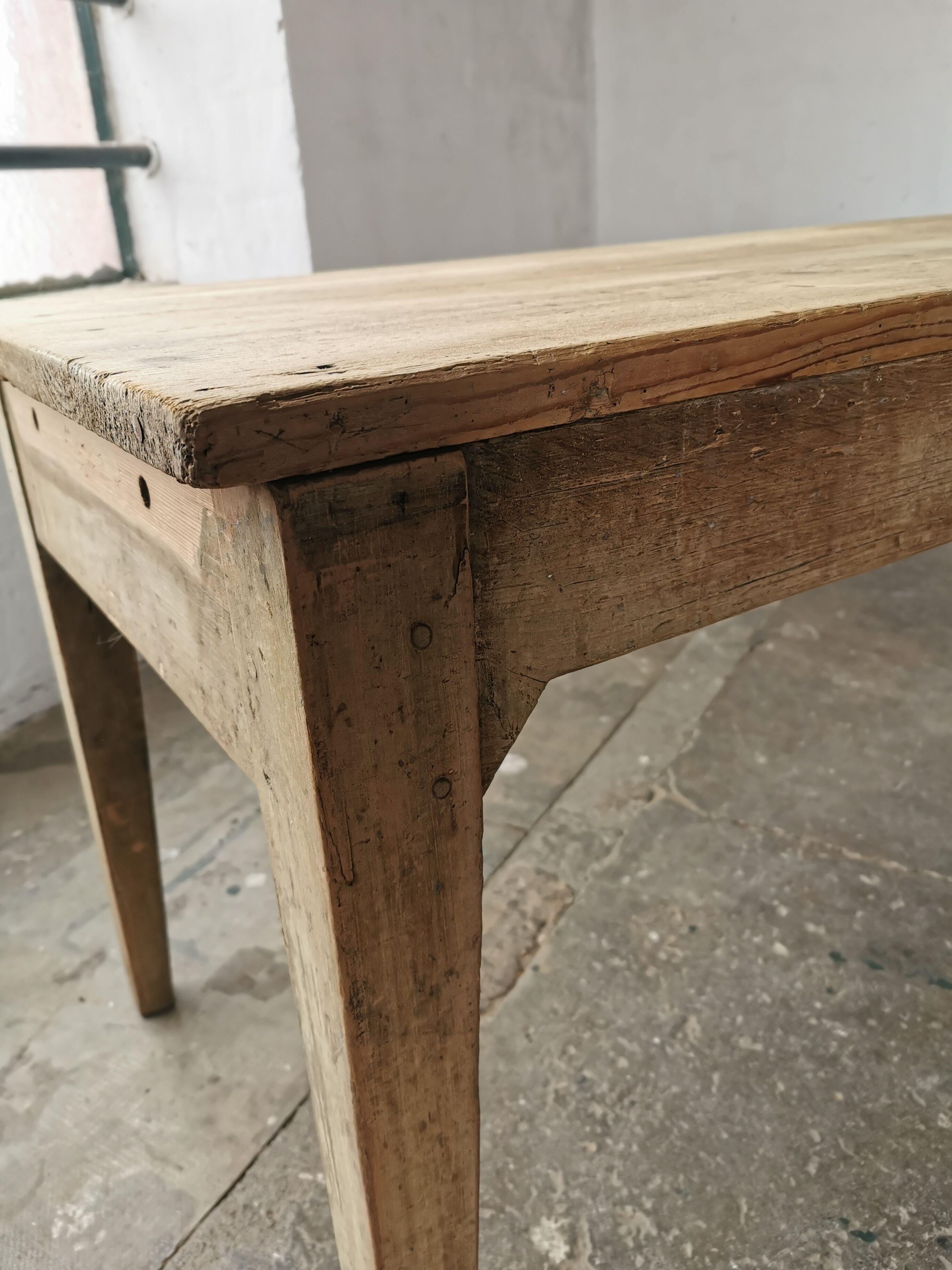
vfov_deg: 65.3
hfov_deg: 51.4
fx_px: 990
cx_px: 476
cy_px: 635
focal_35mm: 27
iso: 80
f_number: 1.6
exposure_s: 1/100
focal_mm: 5.56
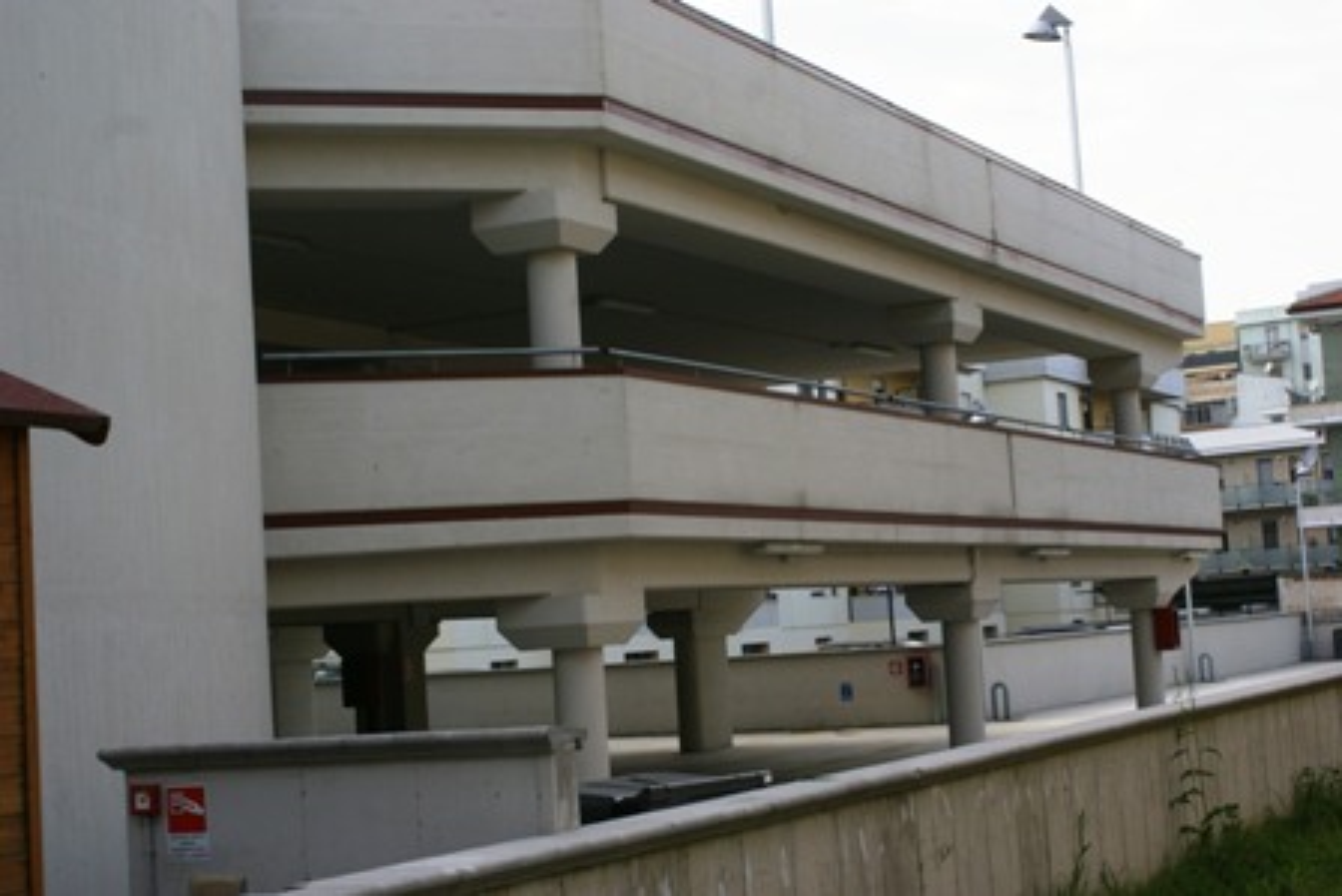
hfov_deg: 33.4
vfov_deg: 22.6
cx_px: 671
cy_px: 448
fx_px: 2237
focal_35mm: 60
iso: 100
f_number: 9
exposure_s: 1/160
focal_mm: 40
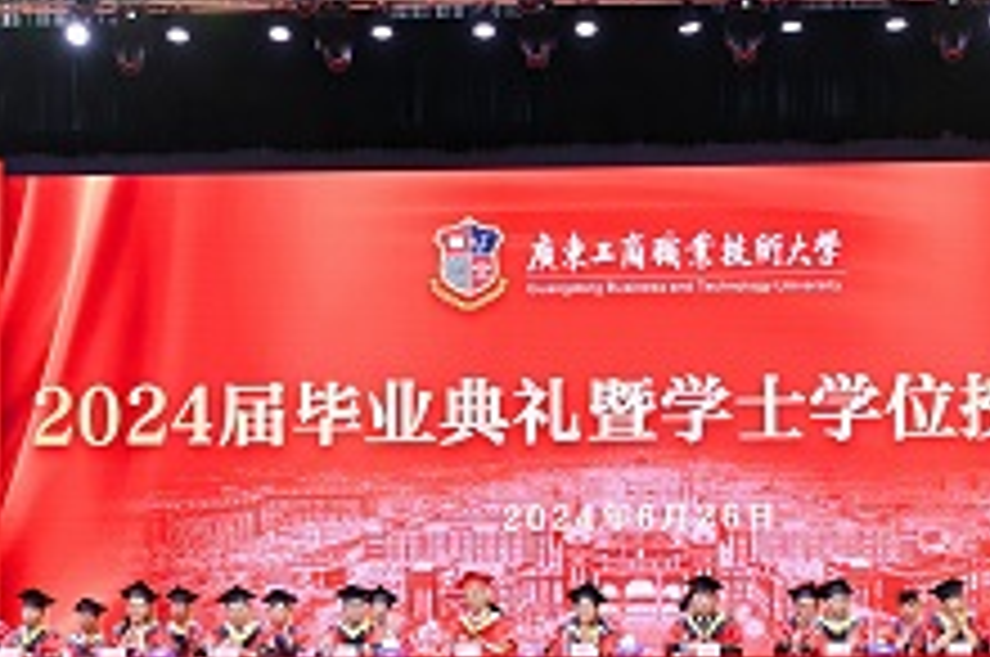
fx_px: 2252
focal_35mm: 82
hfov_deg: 24.8
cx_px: 544
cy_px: 520
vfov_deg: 16.5
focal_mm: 36
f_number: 5.6
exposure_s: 1/200
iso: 1600
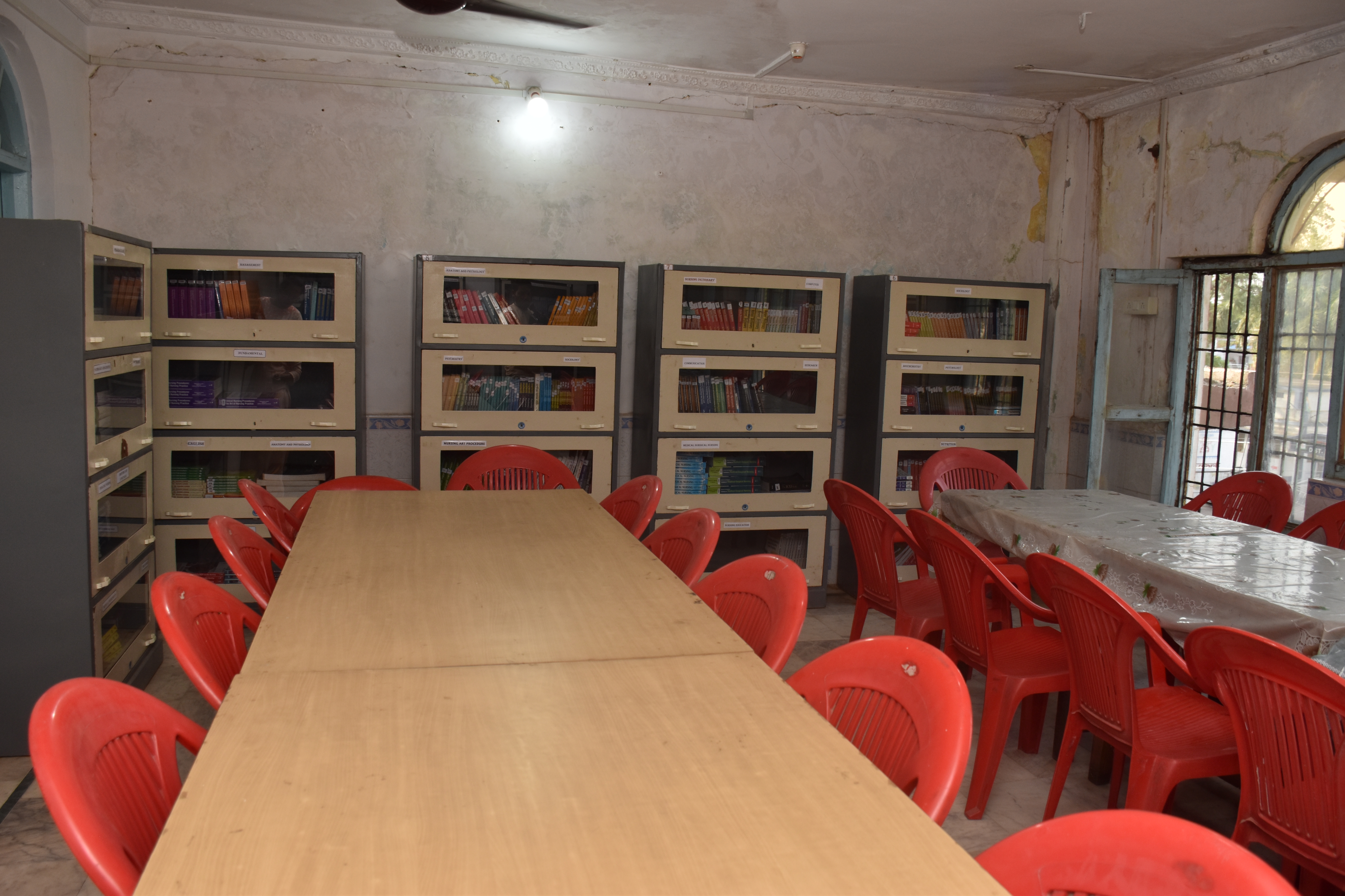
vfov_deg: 47.9
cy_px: 448
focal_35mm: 27
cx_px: 672
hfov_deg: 67.4
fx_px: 1009
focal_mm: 18
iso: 200
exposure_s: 1/125
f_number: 5.6
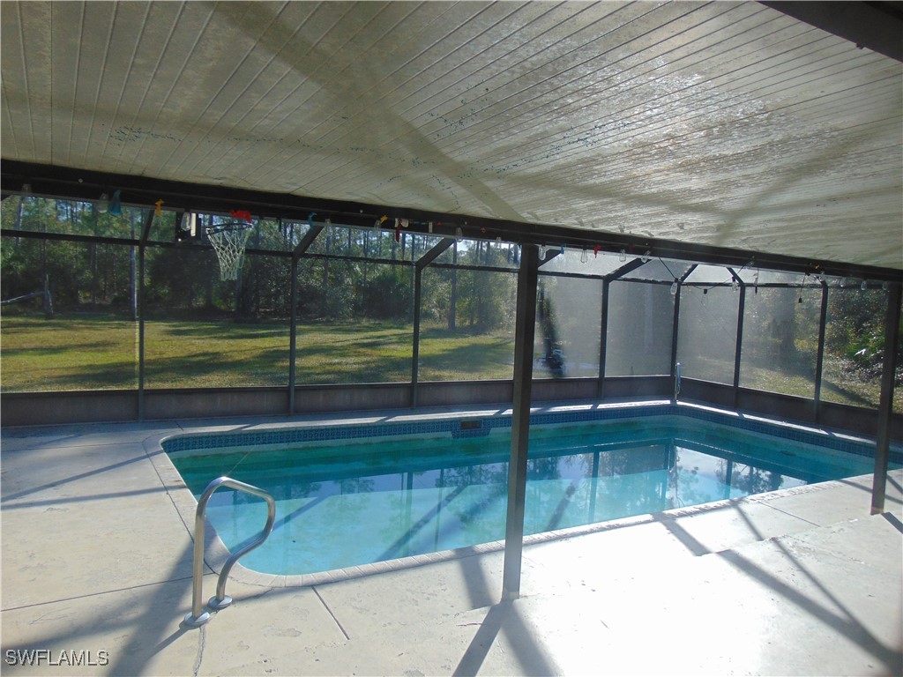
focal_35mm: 25
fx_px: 652
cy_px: 338
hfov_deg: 69.4
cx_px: 452
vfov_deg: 54.9
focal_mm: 4.5
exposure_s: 1/640
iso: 80
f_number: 3
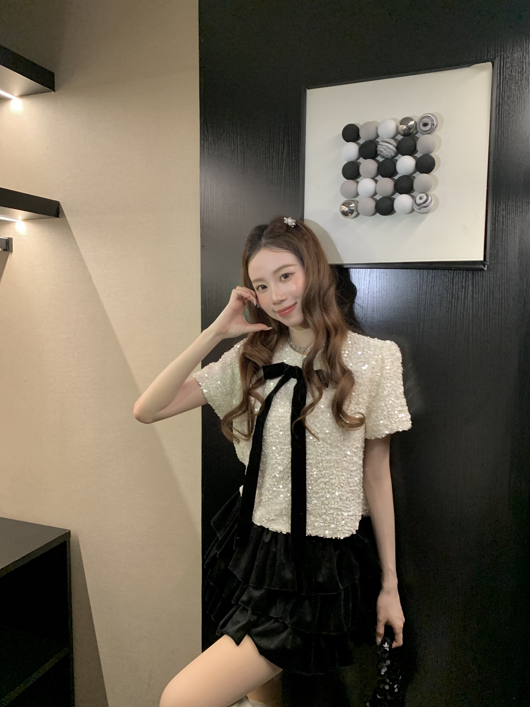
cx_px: 265
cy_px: 354
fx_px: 531
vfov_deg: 67.3
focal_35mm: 26
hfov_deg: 53.1
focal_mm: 4.25
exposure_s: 1/60
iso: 200
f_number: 1.8
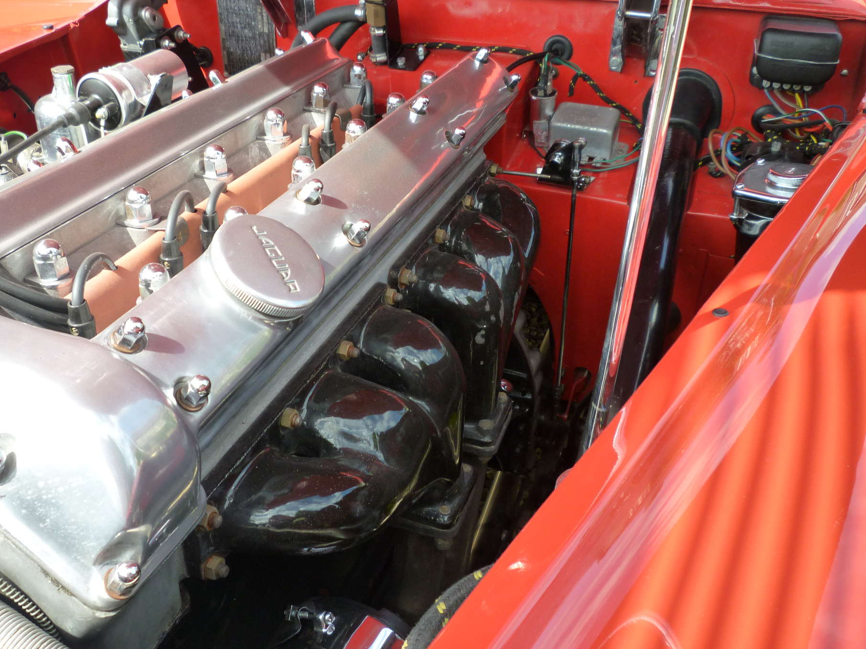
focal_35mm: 32
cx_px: 394
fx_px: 800
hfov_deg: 56.7
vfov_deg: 44.1
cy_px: 302
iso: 125
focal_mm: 5.2
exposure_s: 1/160
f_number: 3.3
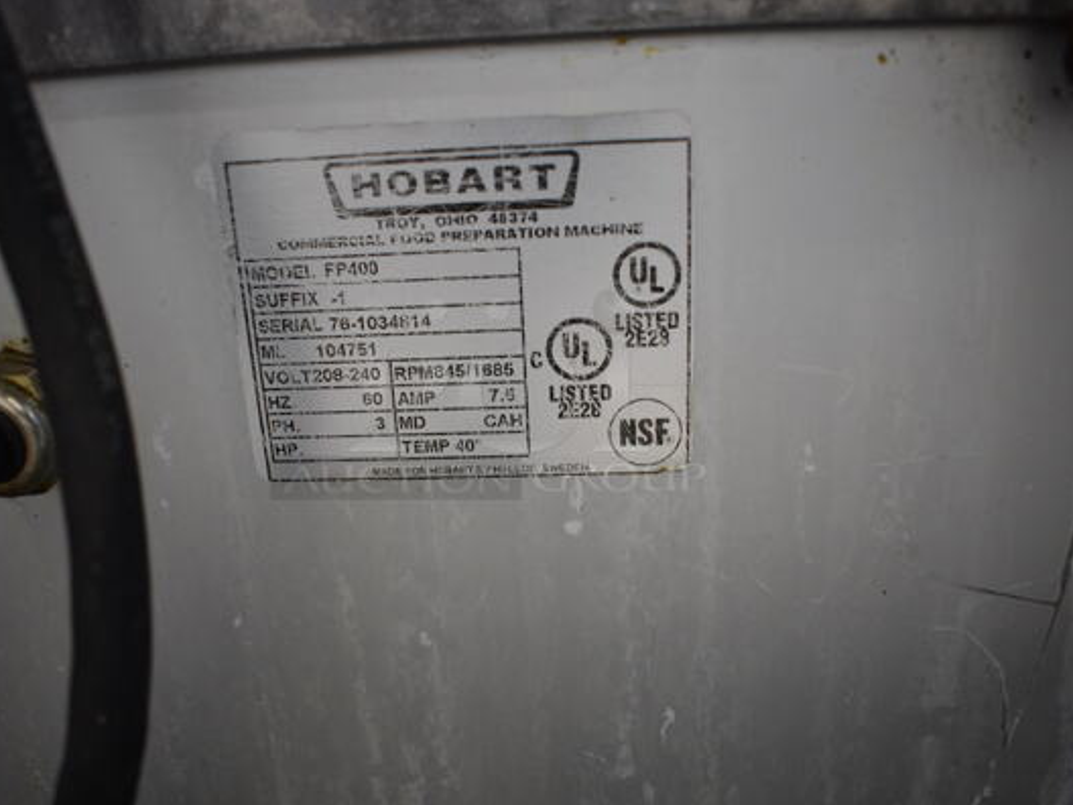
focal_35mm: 30
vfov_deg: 46.8
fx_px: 930
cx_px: 498
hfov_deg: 59.9
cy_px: 392
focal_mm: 18
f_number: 4
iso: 900
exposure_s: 1/60
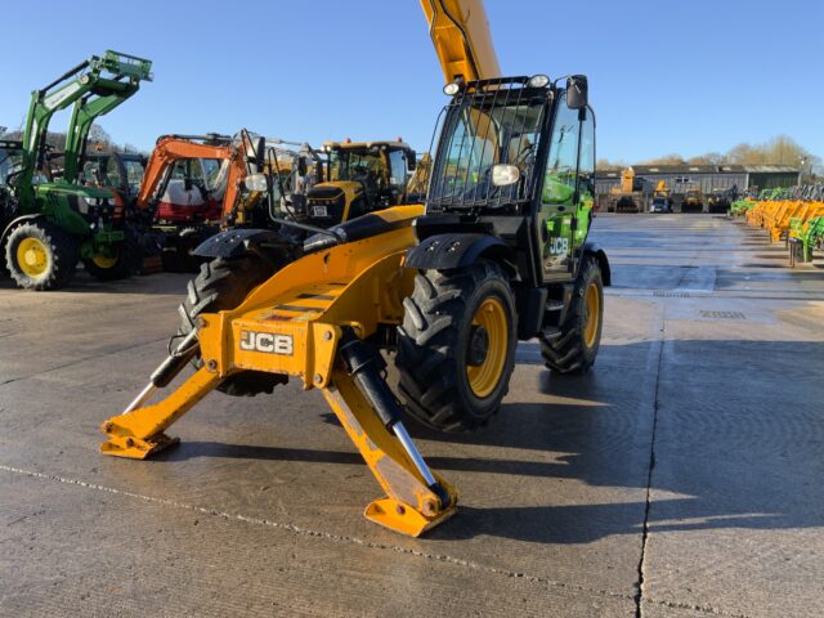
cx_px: 412
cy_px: 309
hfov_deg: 61.7
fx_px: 690
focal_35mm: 29
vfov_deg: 48.2
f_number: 1.8
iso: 16
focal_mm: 3
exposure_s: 1/749
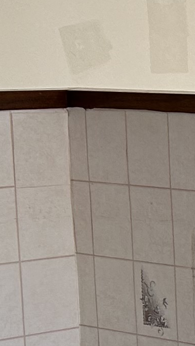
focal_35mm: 167
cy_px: 298
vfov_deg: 12.8
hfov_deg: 6.4
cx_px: 671
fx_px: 1534
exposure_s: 1/397
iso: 50
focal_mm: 5.7
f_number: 1.5
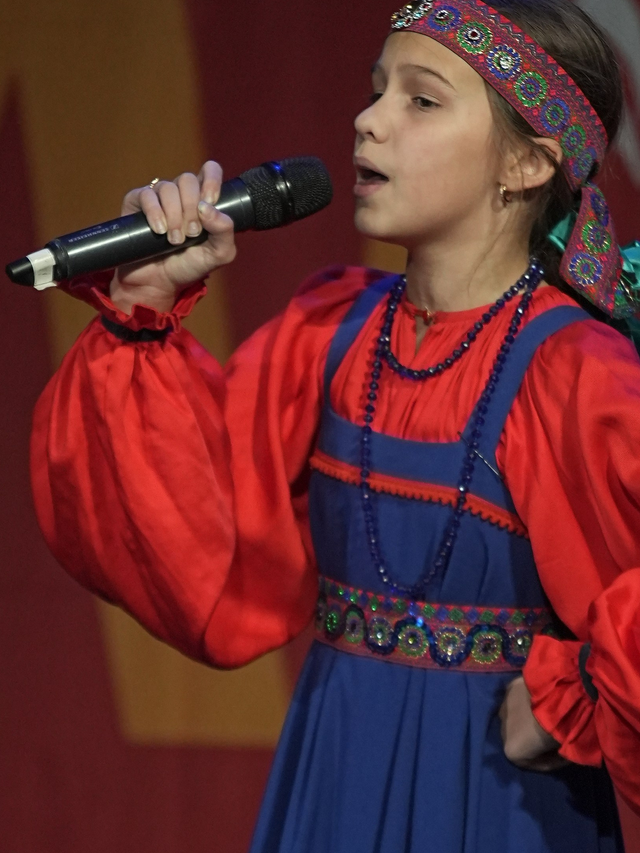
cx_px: 279
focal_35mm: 547
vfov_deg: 3.6
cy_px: 452
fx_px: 13483
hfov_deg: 2.7
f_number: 4
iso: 2000
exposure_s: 1/400
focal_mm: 200
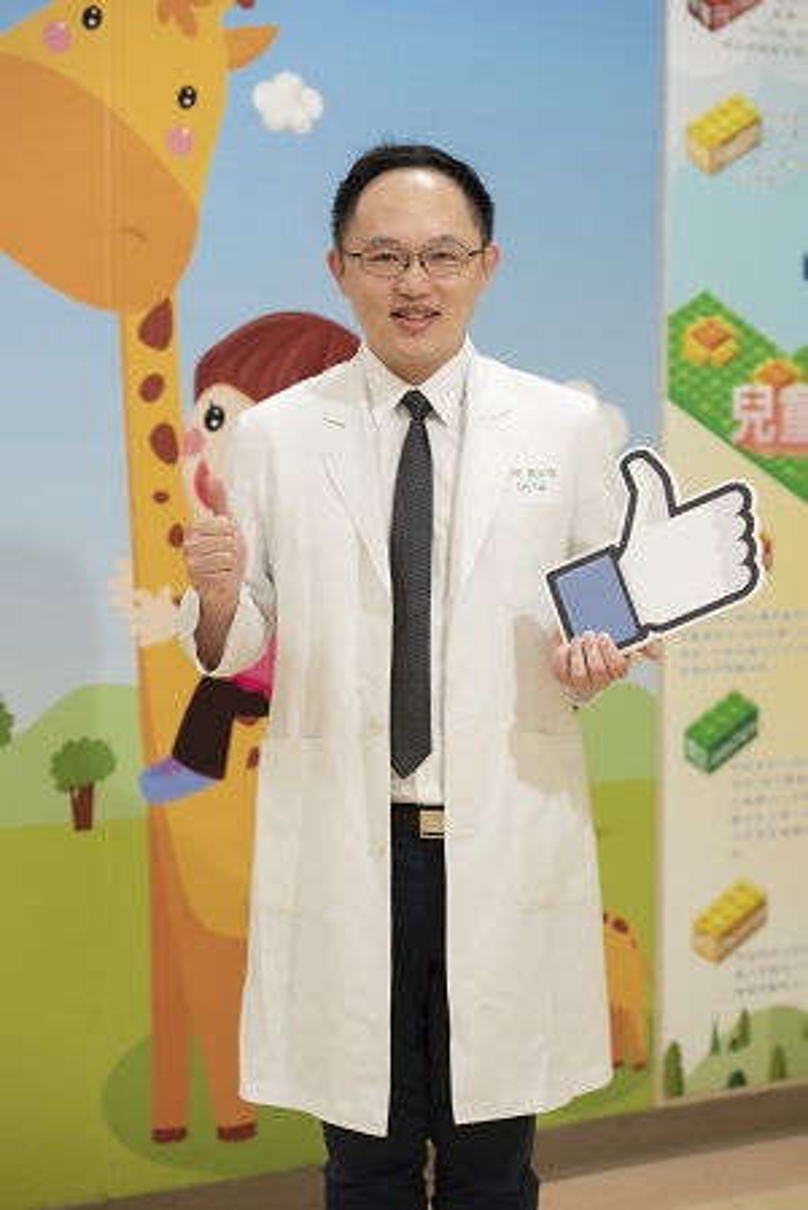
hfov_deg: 16.1
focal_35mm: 85
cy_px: 605
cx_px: 404
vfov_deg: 23.9
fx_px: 2857
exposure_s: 1/100
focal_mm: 85
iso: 800
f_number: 4.5
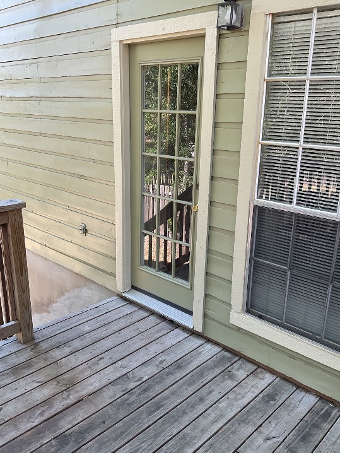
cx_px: 165
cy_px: 232
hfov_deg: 45.5
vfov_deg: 58.3
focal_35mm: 31
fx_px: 406
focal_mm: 3
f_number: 1.8
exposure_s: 1/120
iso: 20
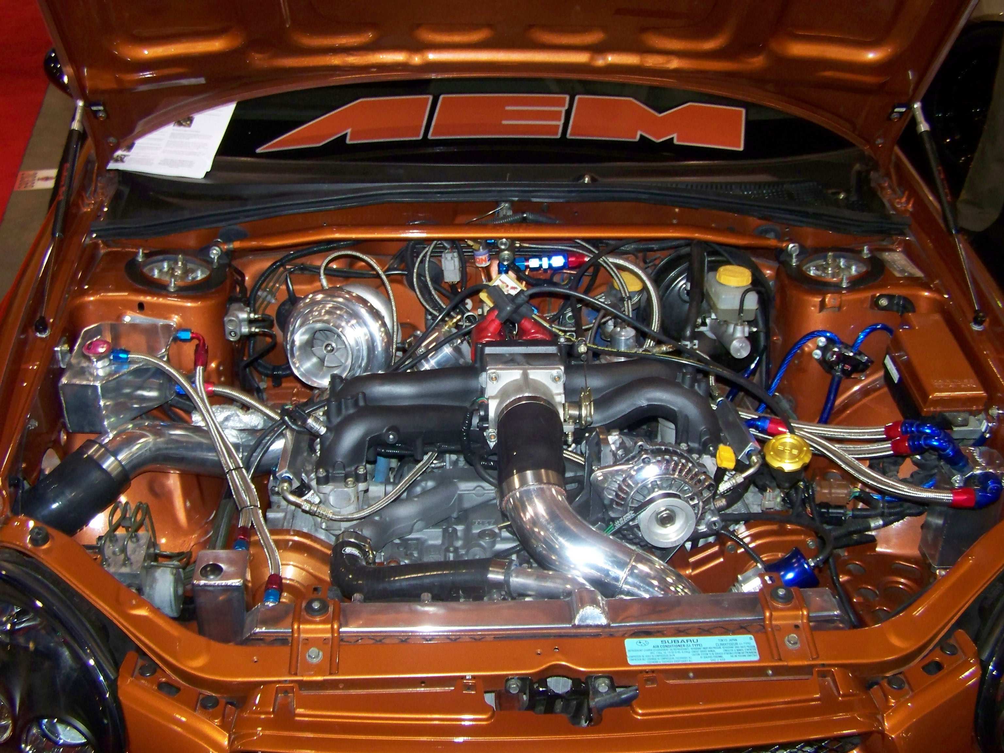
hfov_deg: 49.0
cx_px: 502
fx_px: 1102
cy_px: 376
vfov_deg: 37.7
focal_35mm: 38
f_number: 2.8
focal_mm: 6.3
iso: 200
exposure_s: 1/30
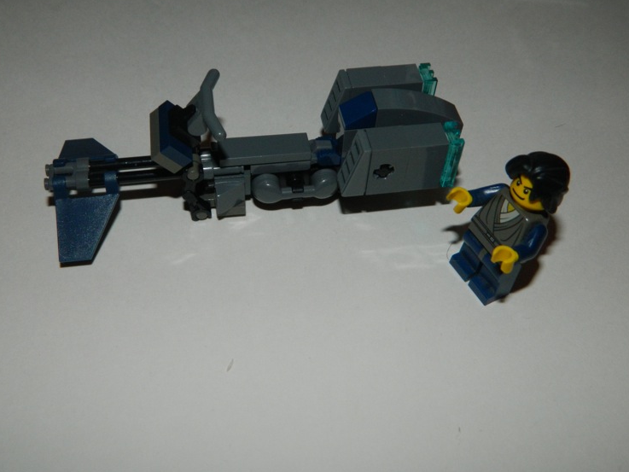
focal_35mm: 38
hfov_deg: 48.9
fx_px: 691
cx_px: 296
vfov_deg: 37.7
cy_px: 224
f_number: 9.4
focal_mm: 6.2
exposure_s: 1/40
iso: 200
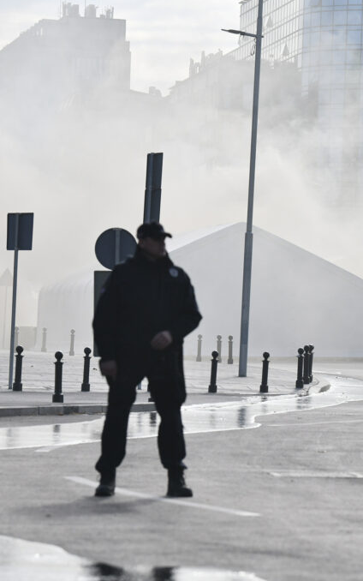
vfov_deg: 10.5
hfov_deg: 6.6
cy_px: 291
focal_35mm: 200
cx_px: 288
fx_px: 3164
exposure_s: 1/8000
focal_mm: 130
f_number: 5
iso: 800
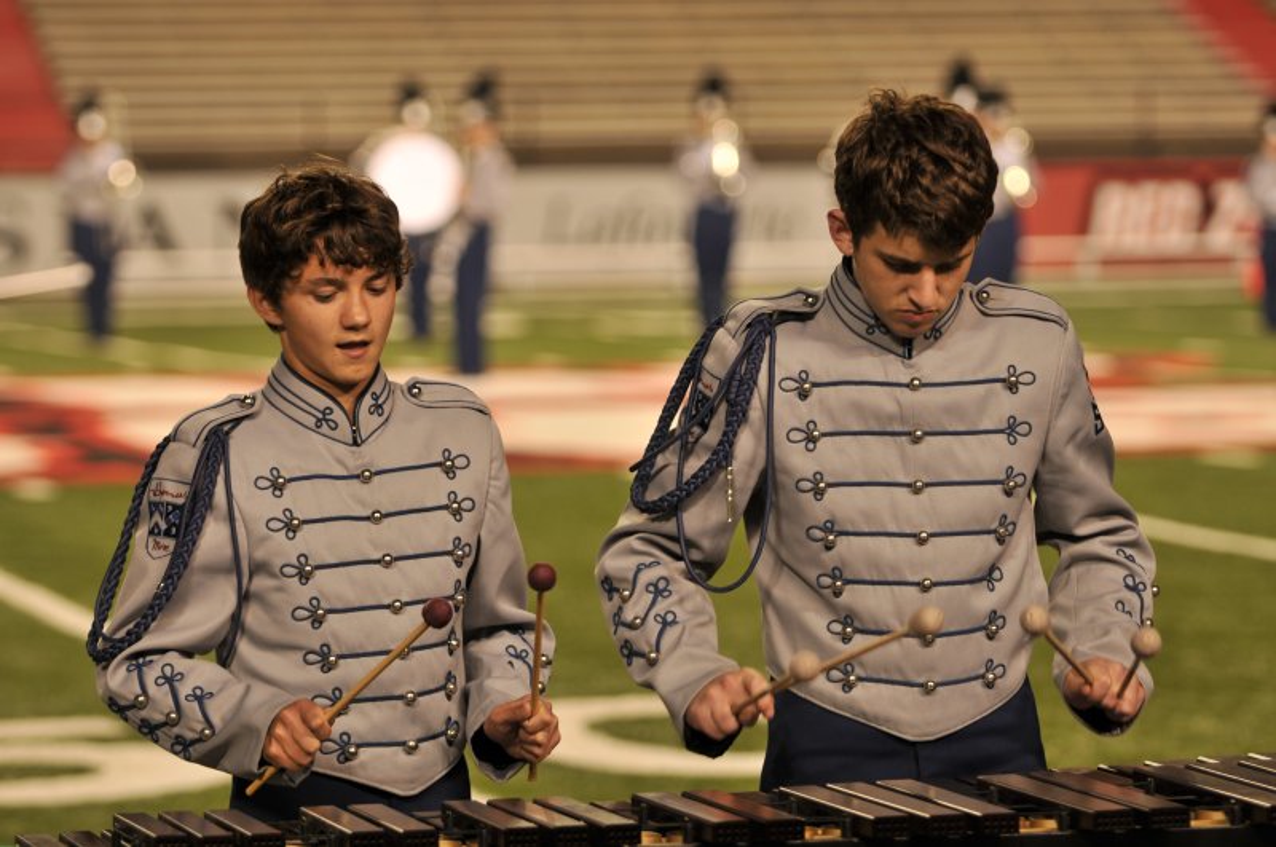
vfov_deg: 8.7
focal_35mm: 158
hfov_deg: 13.1
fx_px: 5575
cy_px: 424
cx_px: 638
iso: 200
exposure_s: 1/80
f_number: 2.8
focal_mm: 105
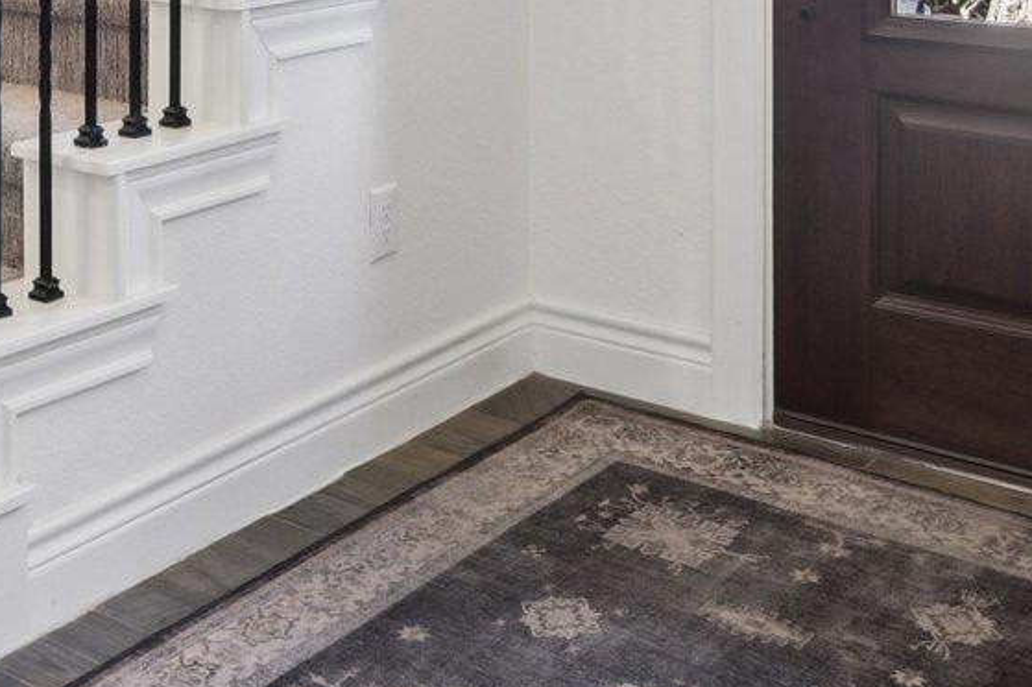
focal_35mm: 55
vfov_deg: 21.5
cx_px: 240
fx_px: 1576
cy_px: -278
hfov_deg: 35.3
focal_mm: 10
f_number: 8
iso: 400
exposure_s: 1/10
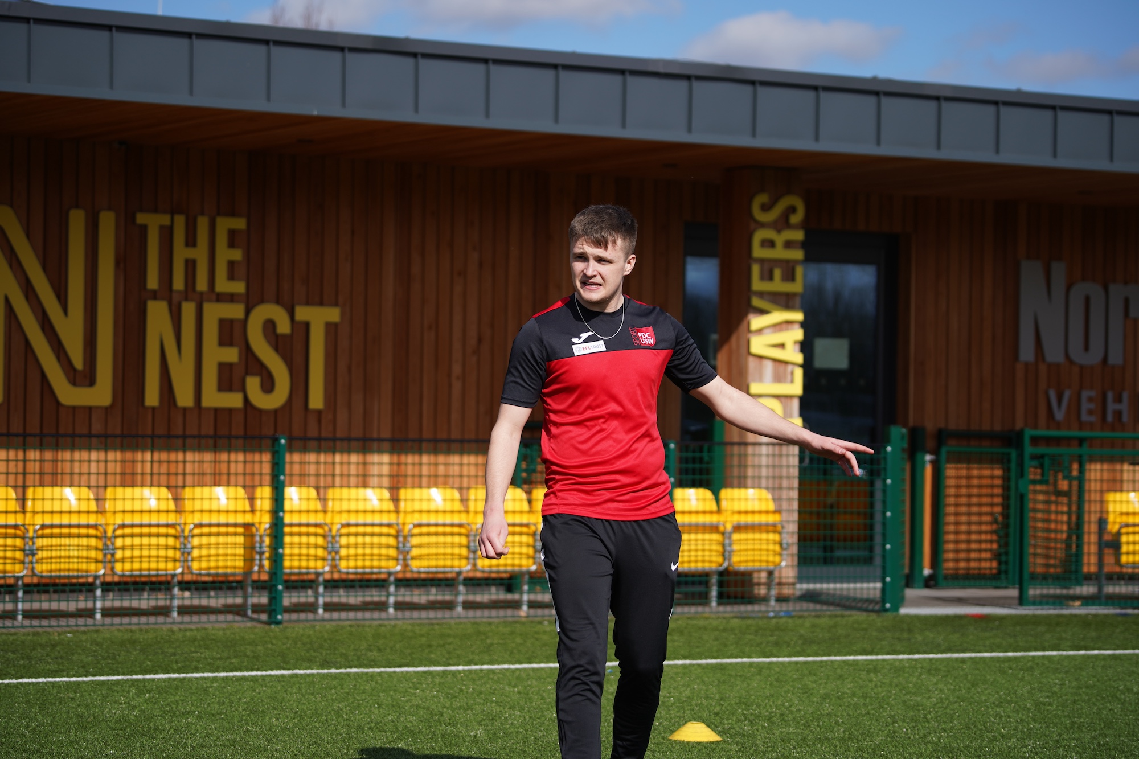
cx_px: 570
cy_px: 380
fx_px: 3163
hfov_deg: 20.4
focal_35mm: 100
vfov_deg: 13.7
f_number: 4
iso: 100
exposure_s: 1/1250
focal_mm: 100
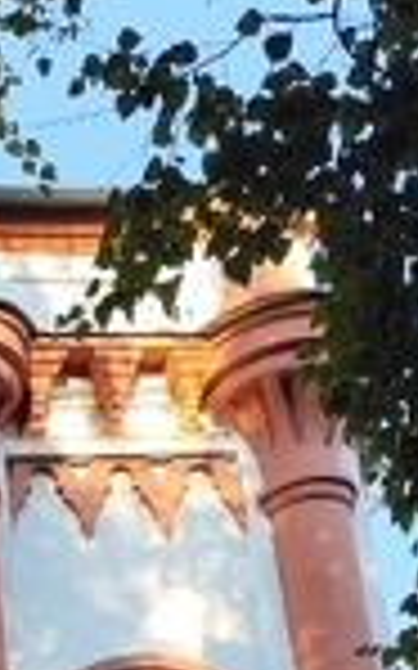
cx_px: -488
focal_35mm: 97
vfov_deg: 18.7
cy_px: 1030
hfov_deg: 11.7
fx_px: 1770
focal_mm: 6.19
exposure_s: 1/284
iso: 50
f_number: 1.65
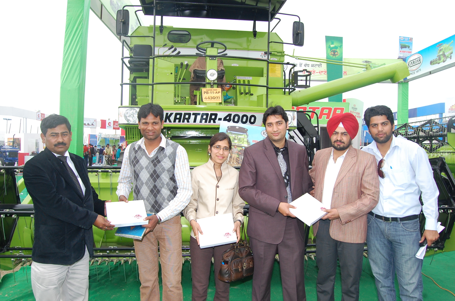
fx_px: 341
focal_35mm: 27
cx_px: 228
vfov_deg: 47.8
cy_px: 150
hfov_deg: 67.5
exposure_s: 1/125
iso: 400
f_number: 9
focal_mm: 18
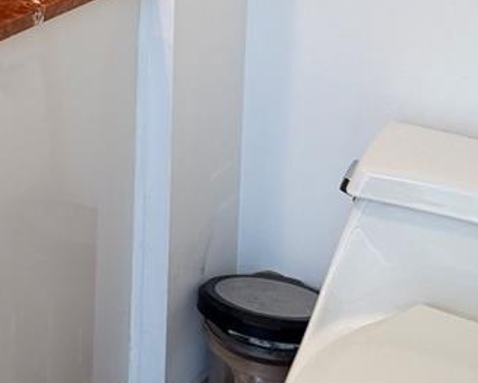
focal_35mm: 86
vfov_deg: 16.6
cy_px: -158
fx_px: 1217
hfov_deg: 20.5
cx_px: -126
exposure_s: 1/60
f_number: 1.78
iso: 160
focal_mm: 6.76
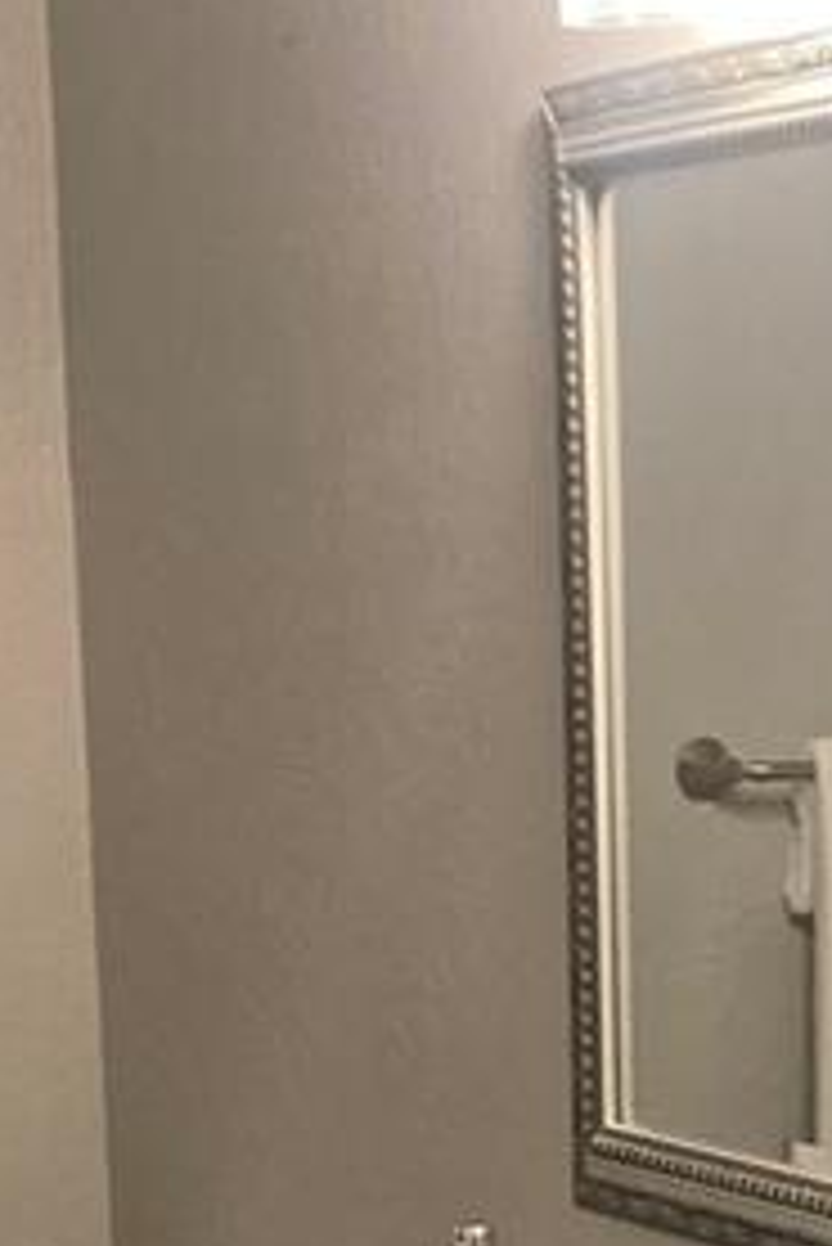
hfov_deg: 10.9
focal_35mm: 126
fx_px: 4362
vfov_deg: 15.9
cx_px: 463
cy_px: 1309
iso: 160
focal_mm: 3.99
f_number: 1.8
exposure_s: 1/60
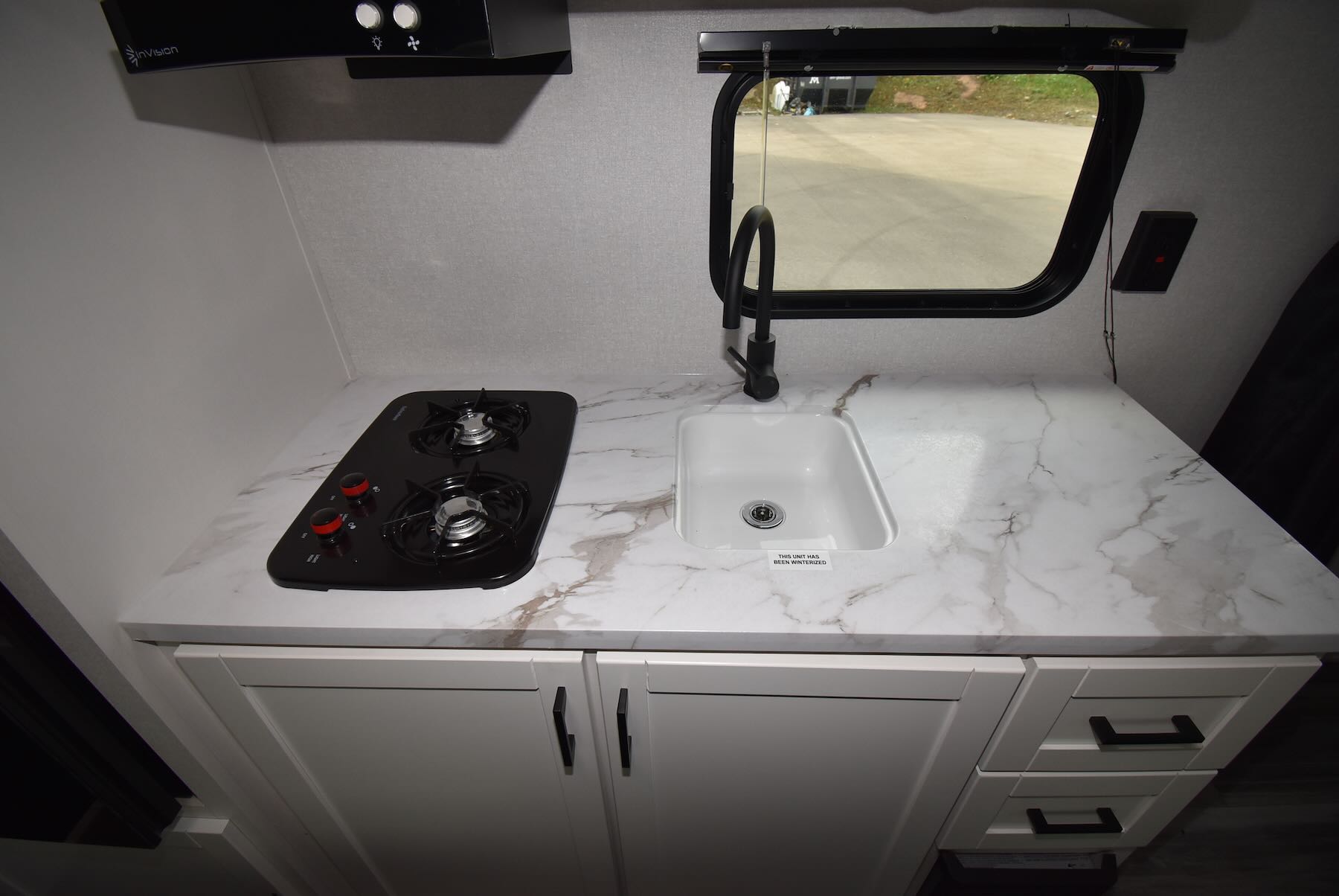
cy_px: 448
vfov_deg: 77.5
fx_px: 558
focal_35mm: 15
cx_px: 670
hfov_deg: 100.3
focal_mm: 10
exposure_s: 1/125
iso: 560
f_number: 5.6
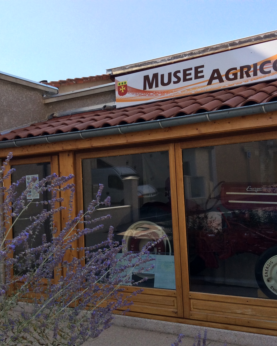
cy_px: 173
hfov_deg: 35.7
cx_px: 131
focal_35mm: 42
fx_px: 430
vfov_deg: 43.8
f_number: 2.4
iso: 32
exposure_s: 1/697
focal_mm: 3.3
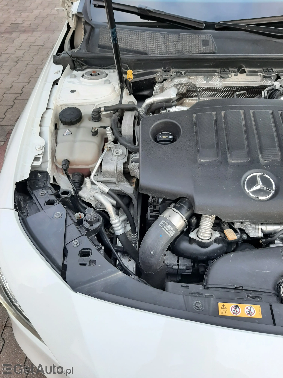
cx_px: 142
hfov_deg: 53.1
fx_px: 283
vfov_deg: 67.3
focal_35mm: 26
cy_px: 189
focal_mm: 3.93
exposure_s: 1/100
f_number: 1.7
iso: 40
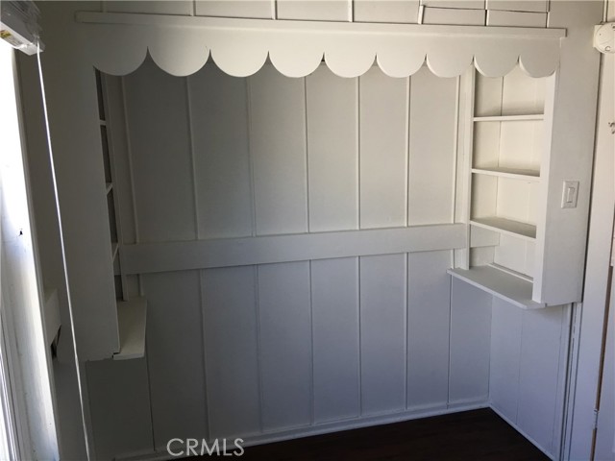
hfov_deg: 61.7
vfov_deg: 48.2
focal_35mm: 29
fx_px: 515
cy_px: 230
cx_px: 308
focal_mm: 4.15
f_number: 2.2
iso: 25
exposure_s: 1/40
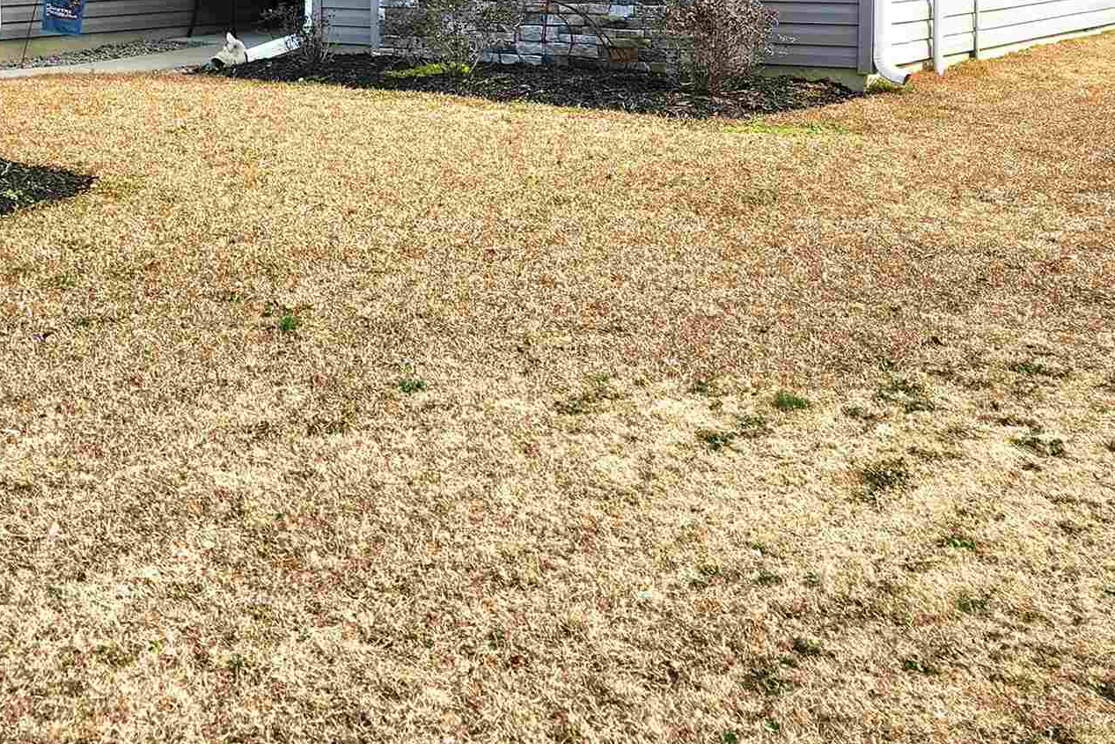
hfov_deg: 34.2
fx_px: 1796
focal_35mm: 58
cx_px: 370
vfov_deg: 22.6
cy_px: 20
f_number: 1.8
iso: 20
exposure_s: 1/1667
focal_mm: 5.4
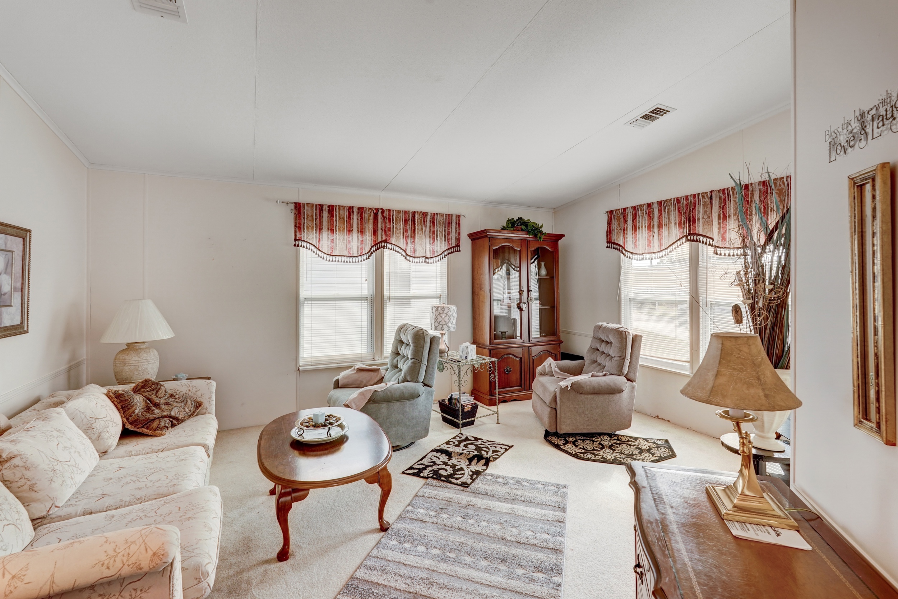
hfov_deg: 96.7
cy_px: 300
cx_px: 449
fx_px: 399
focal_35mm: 16
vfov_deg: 73.8
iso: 400
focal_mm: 16
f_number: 8
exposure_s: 1/60
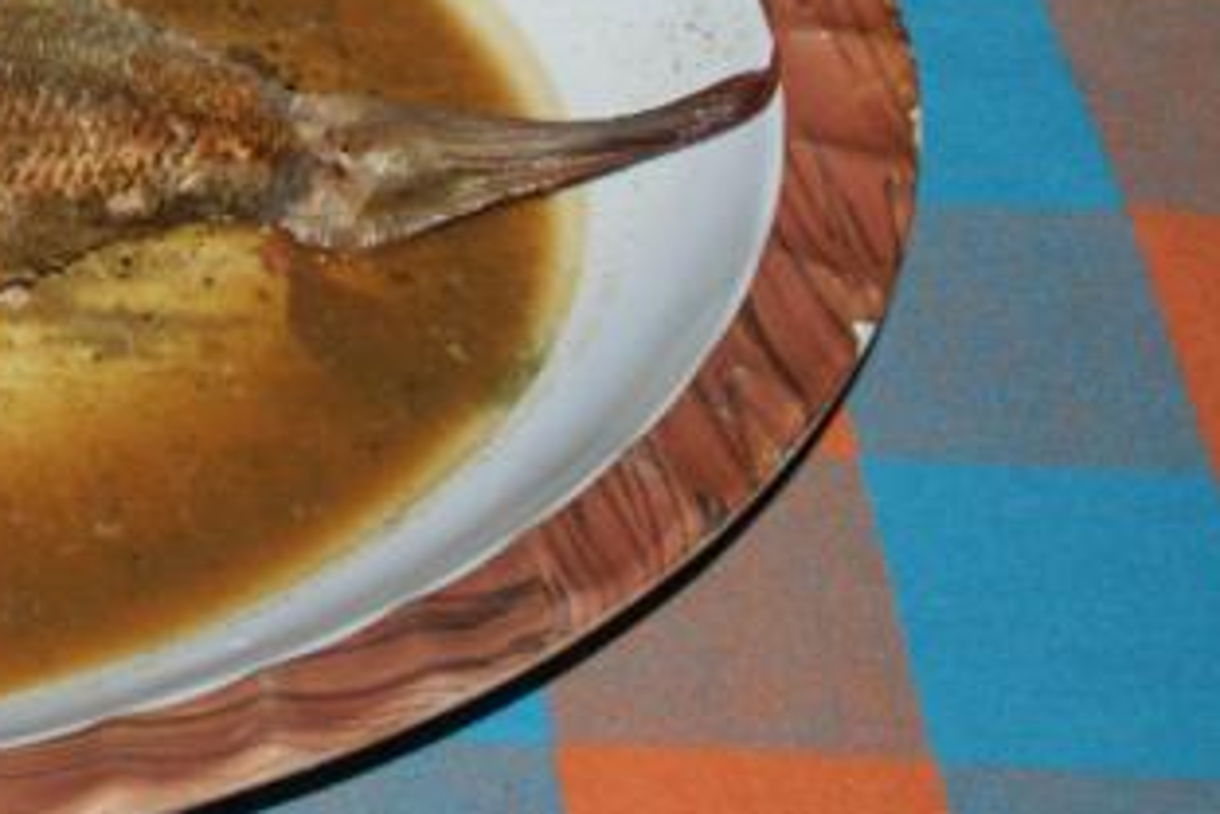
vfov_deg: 12.8
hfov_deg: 18.2
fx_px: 3524
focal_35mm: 104
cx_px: -418
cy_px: -176
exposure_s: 1/60
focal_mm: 24
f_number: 5.6
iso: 400
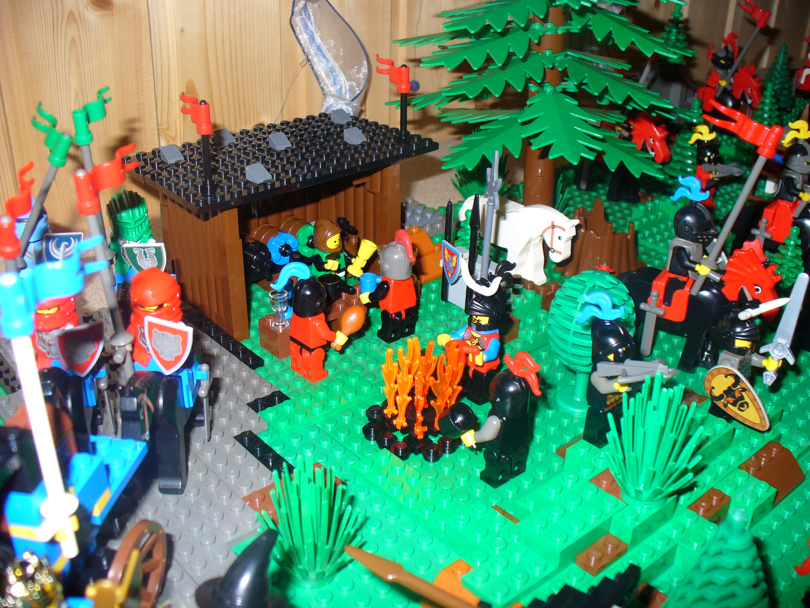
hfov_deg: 50.1
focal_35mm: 37
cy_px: 304
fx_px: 866
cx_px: 405
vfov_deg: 38.7
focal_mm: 6.1
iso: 64
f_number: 2.8
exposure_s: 1/60
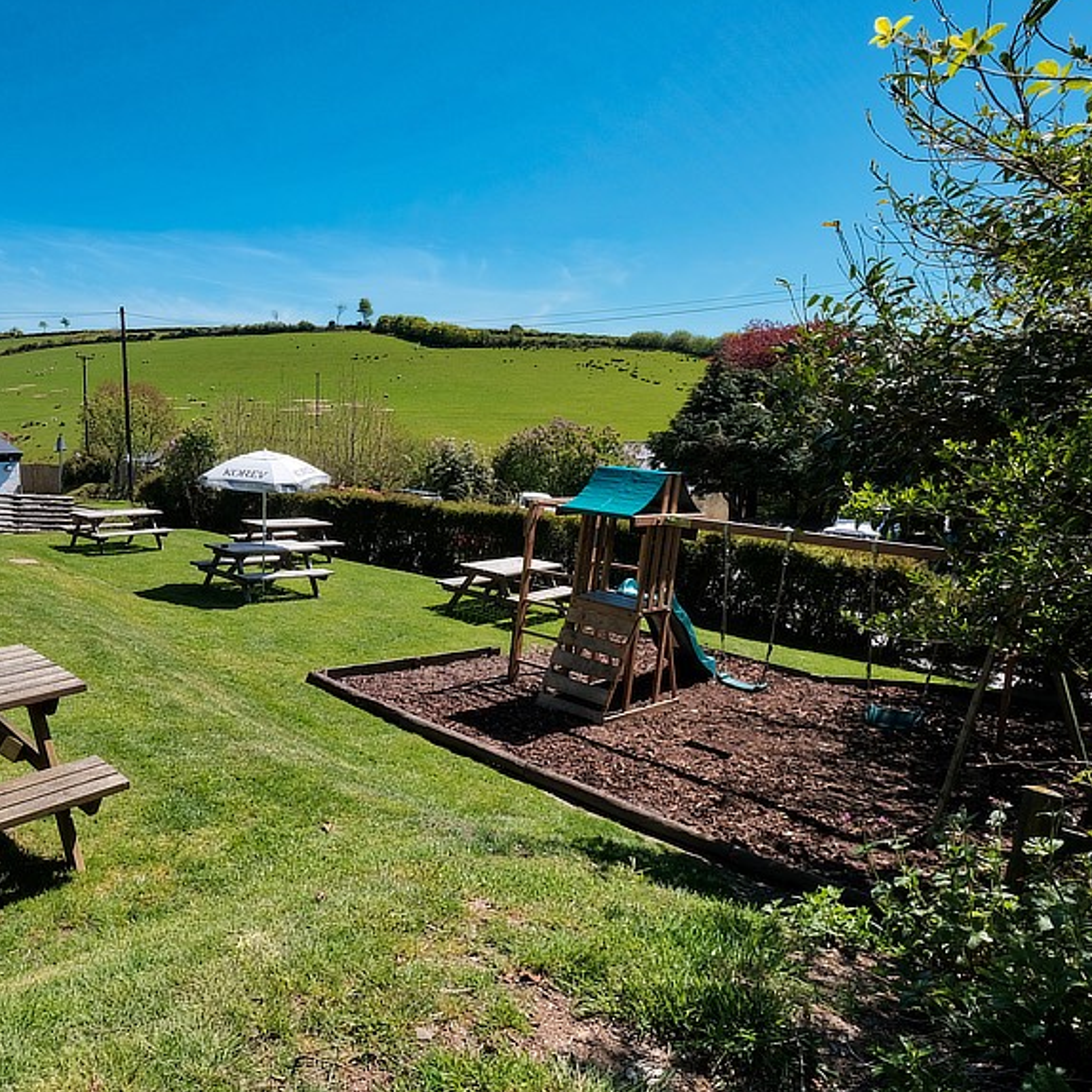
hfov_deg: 72.5
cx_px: 361
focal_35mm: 20
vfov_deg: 74.8
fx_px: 714
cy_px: 546
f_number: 8
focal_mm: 10
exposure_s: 1/350
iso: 200
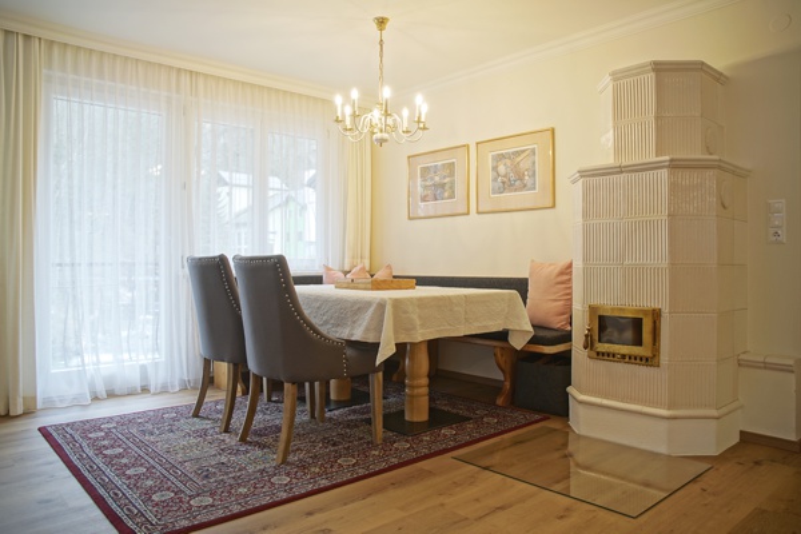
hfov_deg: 73.7
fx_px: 534
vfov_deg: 53.1
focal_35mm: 24
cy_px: 267
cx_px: 400
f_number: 4
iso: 100
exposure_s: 1/20
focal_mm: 16
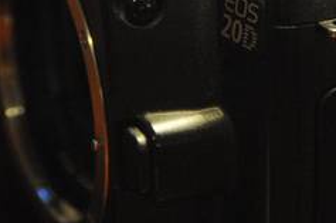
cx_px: 247
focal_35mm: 223
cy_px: -36
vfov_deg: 6.1
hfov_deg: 9.2
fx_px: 2077
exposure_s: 1/125
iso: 5000
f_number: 4.5
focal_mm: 66
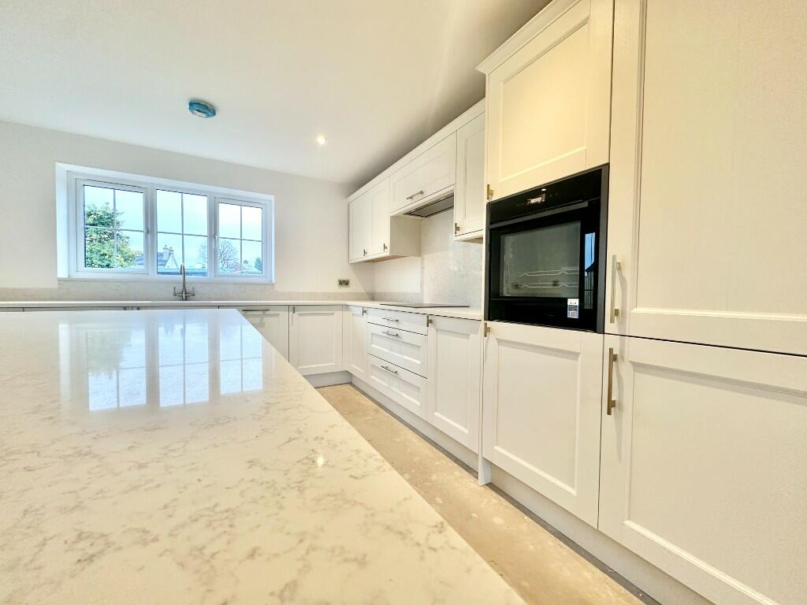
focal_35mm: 14
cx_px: 404
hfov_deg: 102.1
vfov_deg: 85.7
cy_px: 302
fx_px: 326
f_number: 2.2
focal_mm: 2.22
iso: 200
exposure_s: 1/107
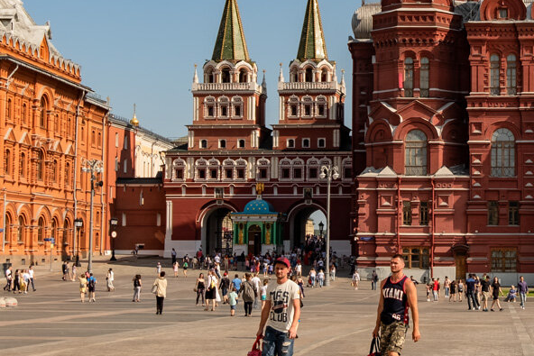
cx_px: 455
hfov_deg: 27.0
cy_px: 59
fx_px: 1083
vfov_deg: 18.5
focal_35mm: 73
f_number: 5.6
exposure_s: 1/1800
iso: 400
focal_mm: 24.3
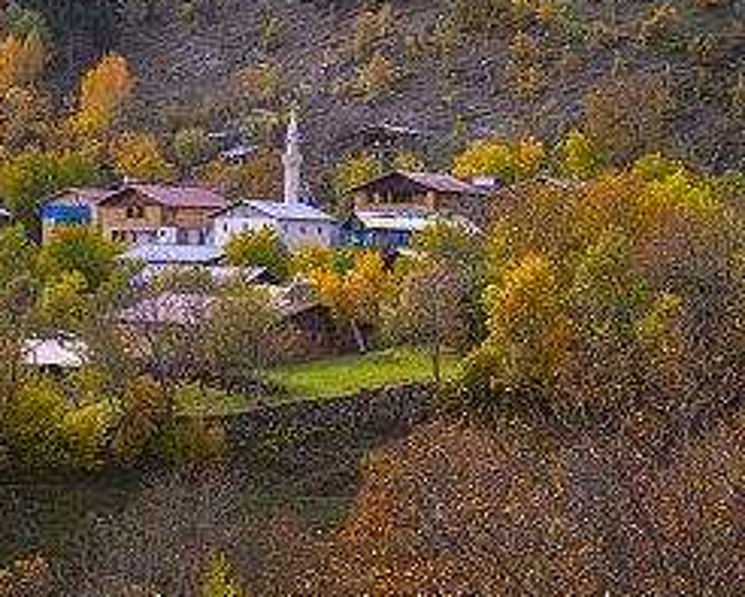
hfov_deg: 12.0
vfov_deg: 9.6
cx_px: 297
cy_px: 79
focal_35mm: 160
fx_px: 3529
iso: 31
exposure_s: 1/200
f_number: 2.8
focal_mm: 70
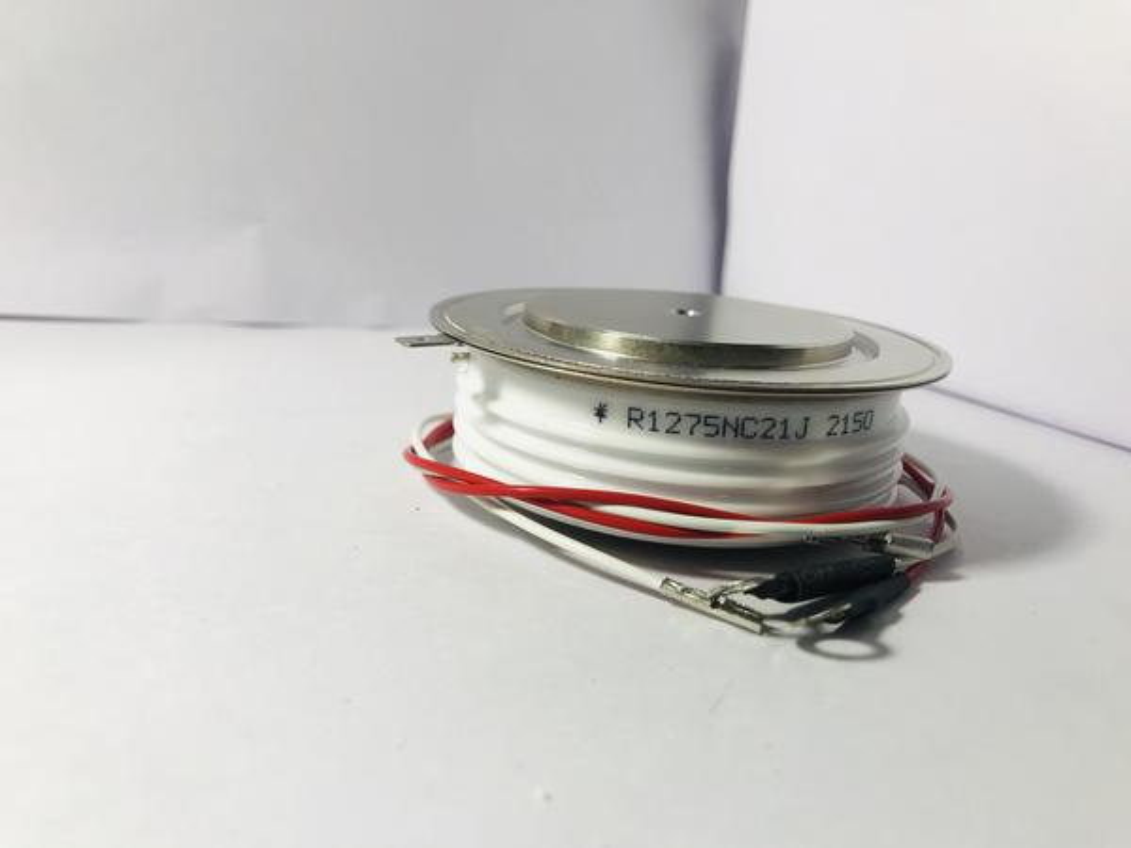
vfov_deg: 49.7
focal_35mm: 28
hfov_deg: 63.4
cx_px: 566
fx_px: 915
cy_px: 424
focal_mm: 3.99
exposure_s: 1/50
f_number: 1.8
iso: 25
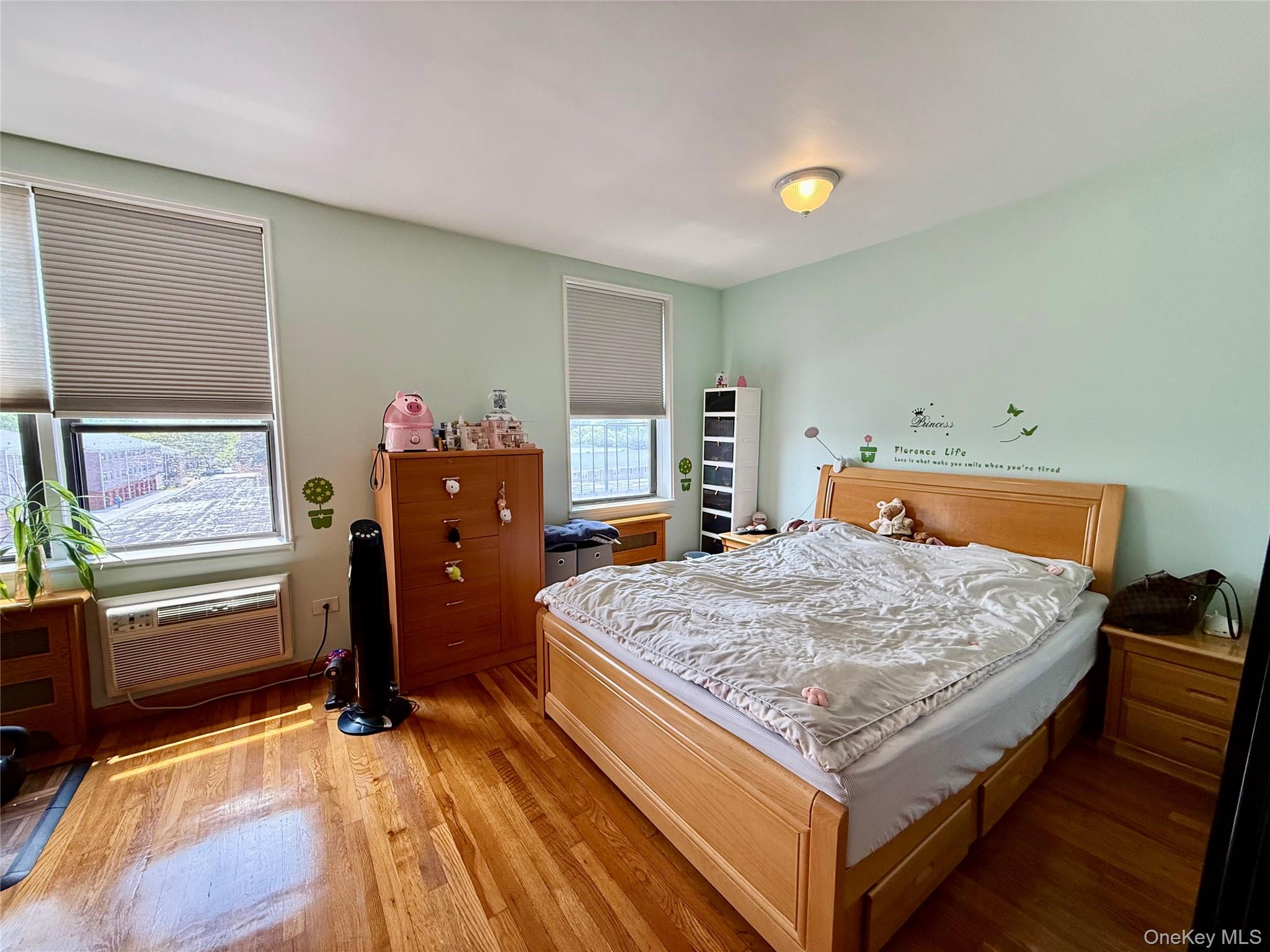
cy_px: 476
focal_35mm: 14
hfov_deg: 102.1
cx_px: 635
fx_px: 514
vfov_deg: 85.7
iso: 160
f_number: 2.2
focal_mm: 2.22
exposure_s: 1/120
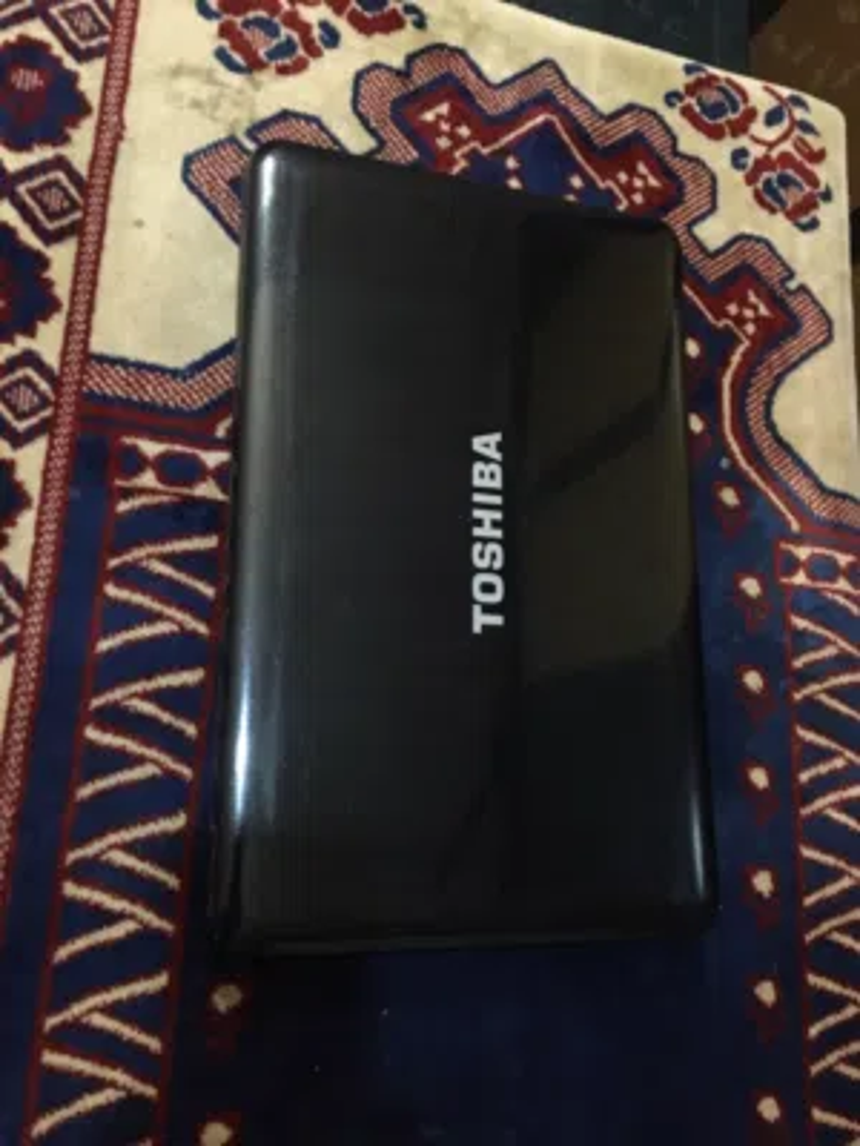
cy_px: 573
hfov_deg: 48.2
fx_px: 961
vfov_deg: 61.7
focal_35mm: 29
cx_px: 430
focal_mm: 4.15
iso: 500
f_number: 2.2
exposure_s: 1/17
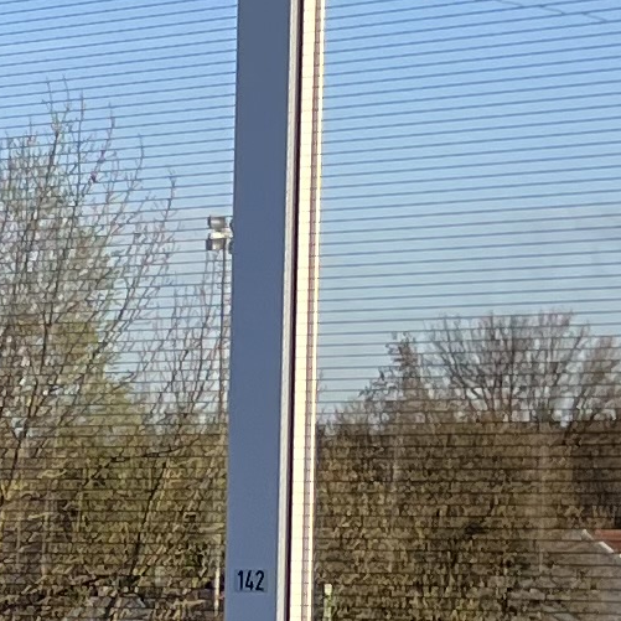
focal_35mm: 185
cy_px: 597
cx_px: -1204
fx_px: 3755
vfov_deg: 9.4
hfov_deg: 8.1
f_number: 1.6
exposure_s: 1/1372
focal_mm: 5.1
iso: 50
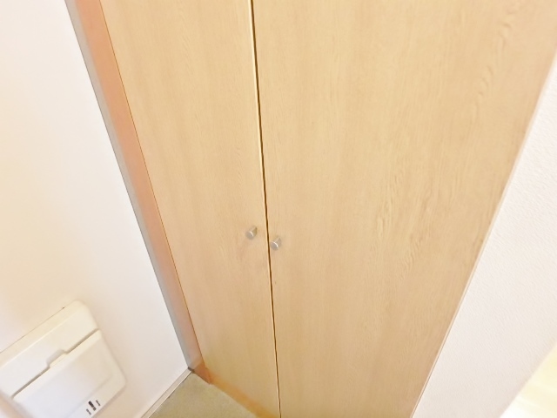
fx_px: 338
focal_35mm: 21
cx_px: 278
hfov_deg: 79.0
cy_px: 209
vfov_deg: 63.4
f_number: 3.5
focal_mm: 3.7
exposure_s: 1/8
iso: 1000
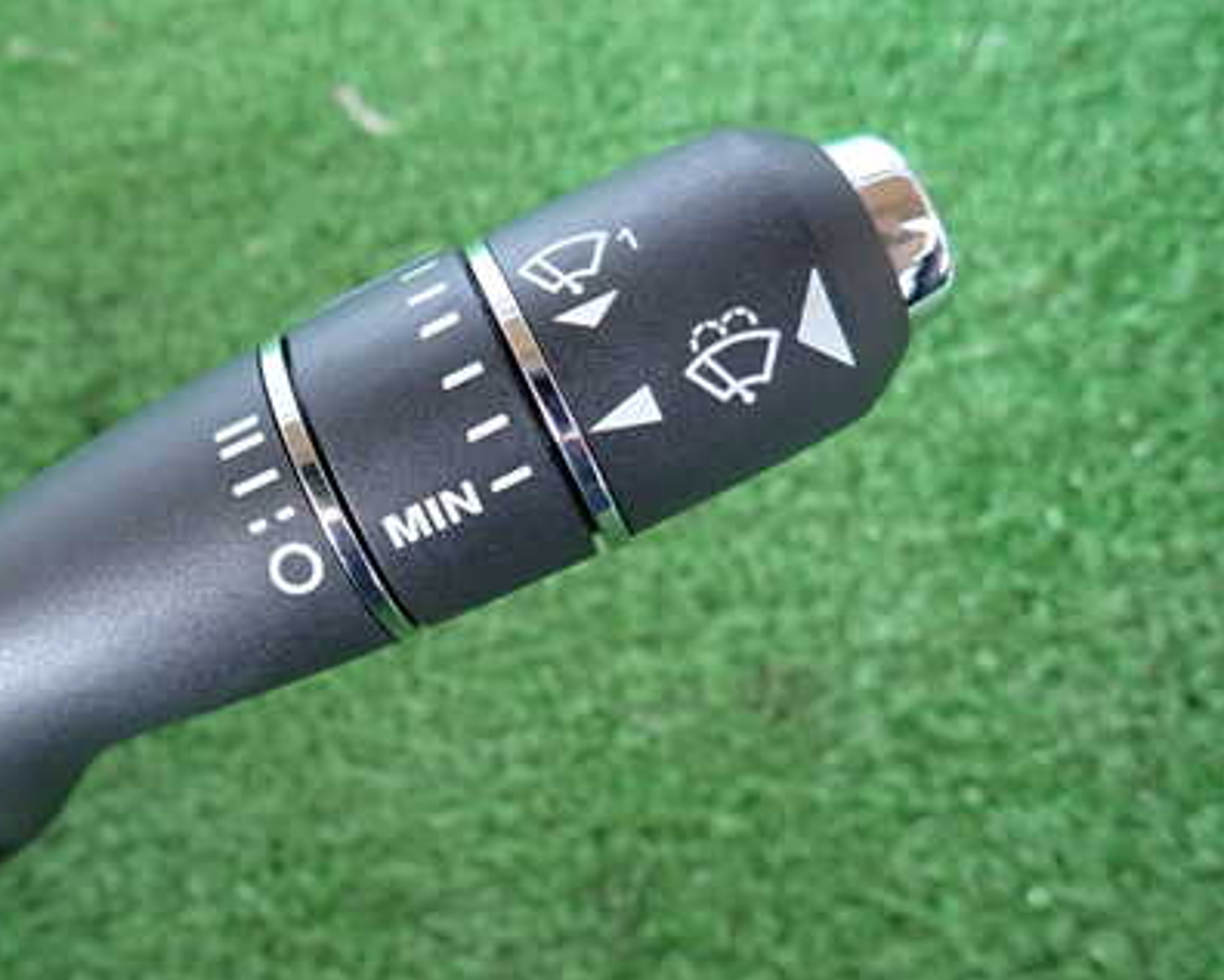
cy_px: 470
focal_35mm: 37
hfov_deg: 47.2
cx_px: 303
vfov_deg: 40.1
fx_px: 1341
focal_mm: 4.5
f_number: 2
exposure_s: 1/30
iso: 250
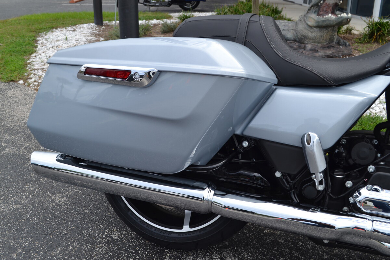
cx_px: 195
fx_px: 390
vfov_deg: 36.9
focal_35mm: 36
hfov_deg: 53.1
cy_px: 130
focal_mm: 24
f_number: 7.1
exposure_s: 1/200
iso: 100
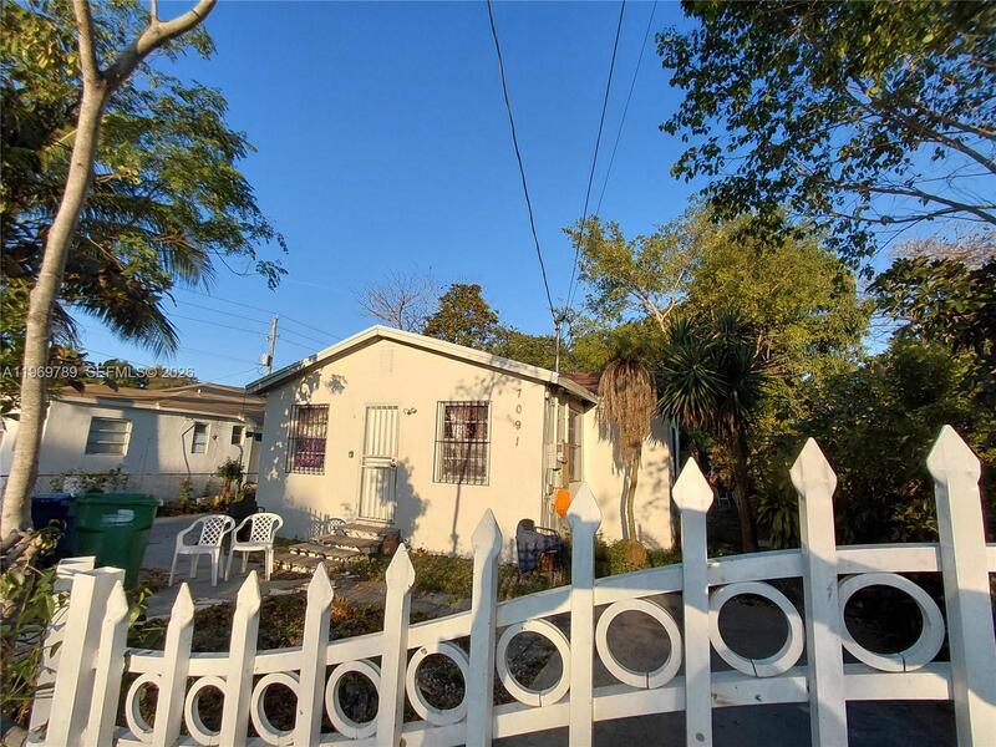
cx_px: 498
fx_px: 460
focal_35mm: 16
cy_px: 374
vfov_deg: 78.1
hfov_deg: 94.5
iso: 40
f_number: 2.2
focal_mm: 1.64
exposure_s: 1/1516
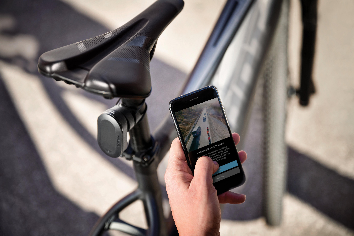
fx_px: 688
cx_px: 177
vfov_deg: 19.5
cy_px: 118
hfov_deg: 28.8
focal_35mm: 70
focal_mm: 70
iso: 64
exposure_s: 1/640
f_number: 3.2
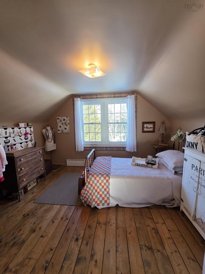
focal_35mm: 13
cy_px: 137
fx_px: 103
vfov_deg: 106.2
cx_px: 102
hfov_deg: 89.9
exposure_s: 1/120
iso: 160
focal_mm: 2.2
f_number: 1.9
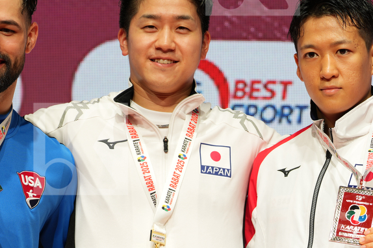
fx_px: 4359
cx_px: 253
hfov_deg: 4.9
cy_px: 149
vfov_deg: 3.3
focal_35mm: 421
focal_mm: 151
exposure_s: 1/125
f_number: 2.8
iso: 100
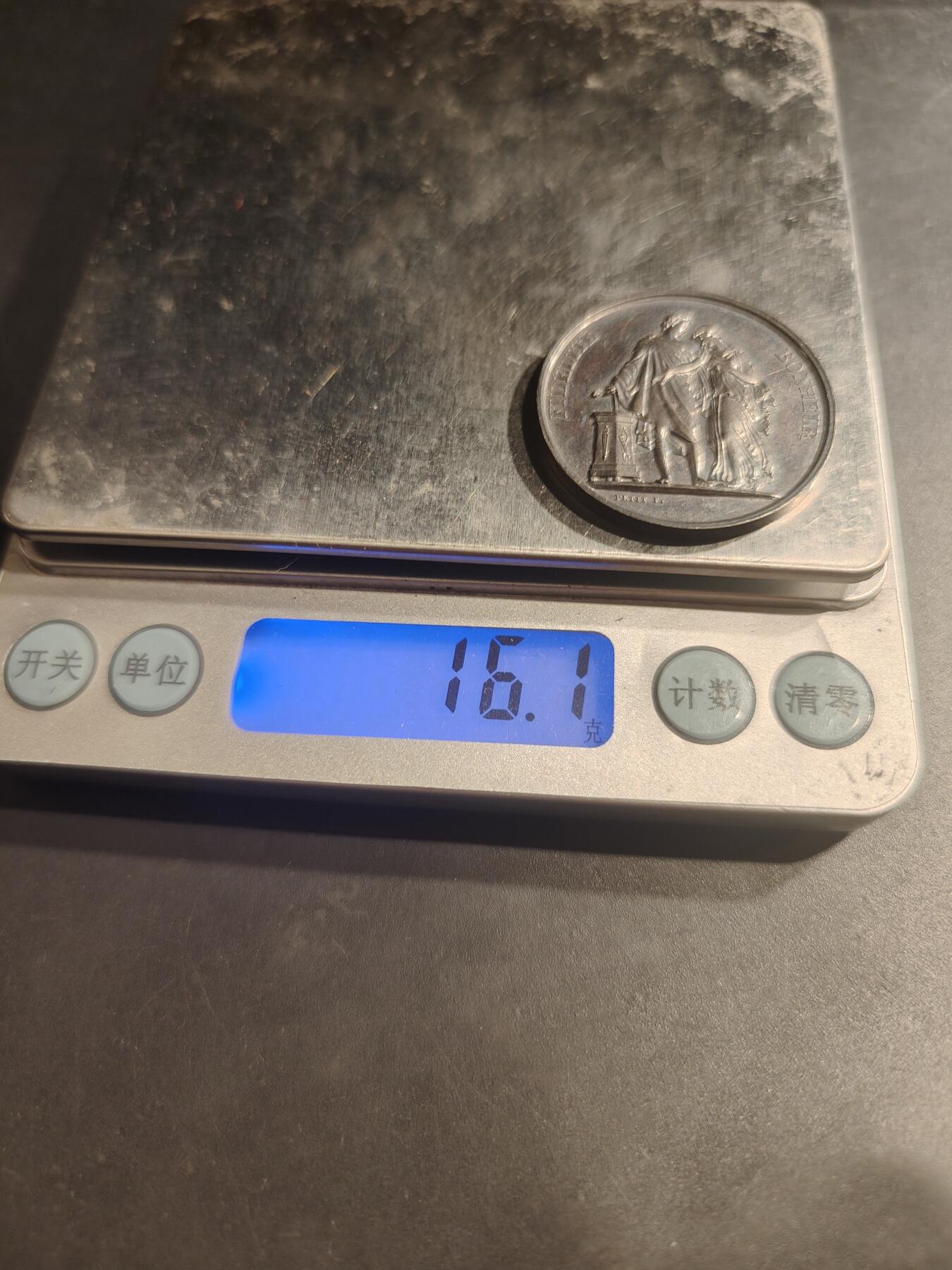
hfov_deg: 58.9
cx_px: 476
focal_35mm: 23
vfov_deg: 73.9
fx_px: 843
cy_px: 635
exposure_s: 1/100
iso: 125
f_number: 1.6
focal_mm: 6.06
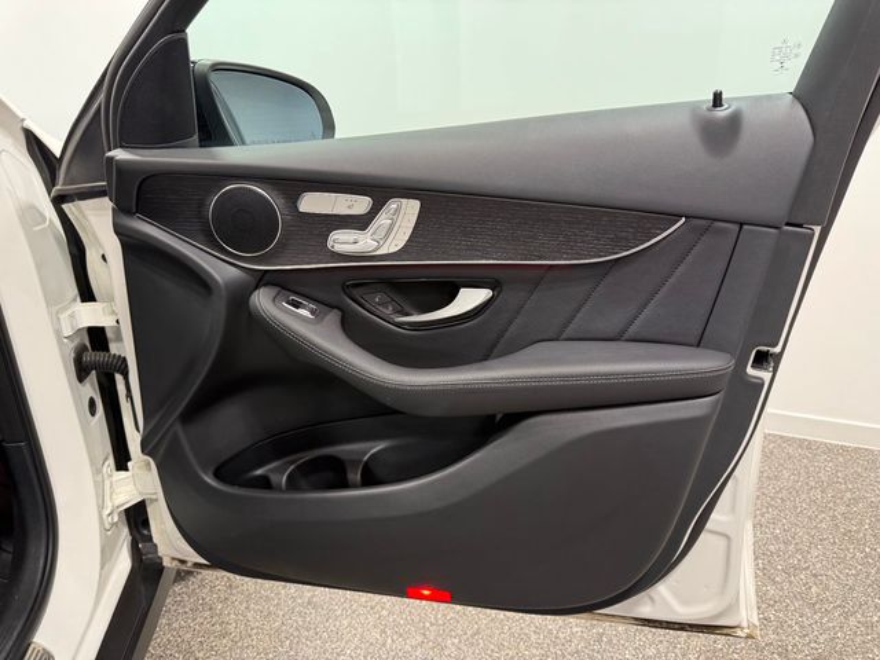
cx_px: 440
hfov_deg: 71.6
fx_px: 610
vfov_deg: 56.8
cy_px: 330
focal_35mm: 24
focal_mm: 6.76
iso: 160
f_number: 1.78
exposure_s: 1/120
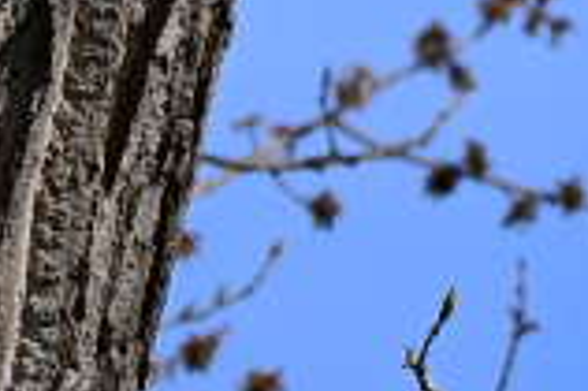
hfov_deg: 0.7
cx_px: 700
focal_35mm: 2847
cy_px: -410
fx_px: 46452
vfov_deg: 0.5
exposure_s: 1/640
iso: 100
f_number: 6.3
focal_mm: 250
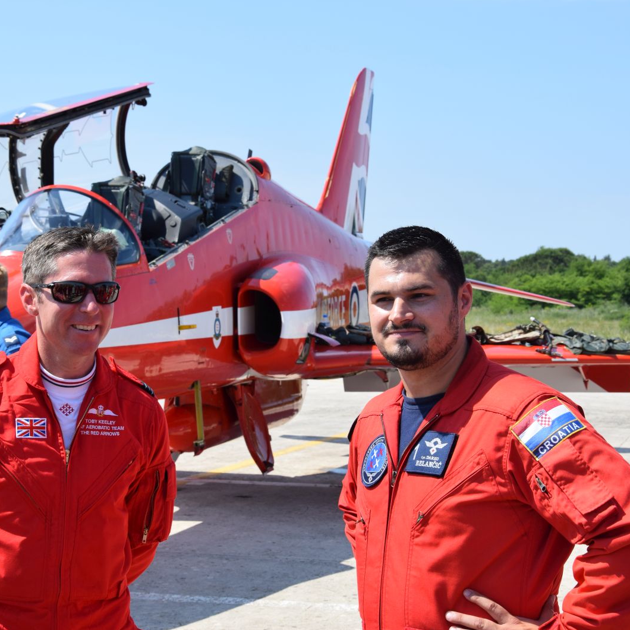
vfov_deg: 22.5
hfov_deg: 22.5
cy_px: 315
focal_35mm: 77
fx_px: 1585
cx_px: 330
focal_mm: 40
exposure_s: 1/400
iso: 200
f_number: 9
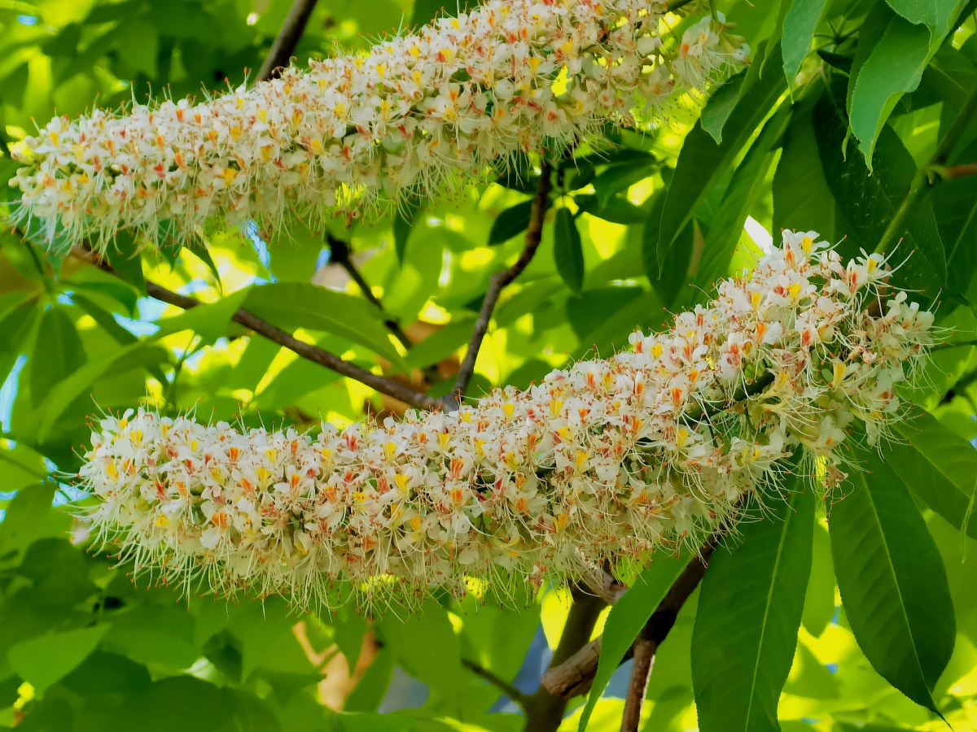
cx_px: 488
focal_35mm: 271
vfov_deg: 5.5
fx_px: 7649
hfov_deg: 7.3
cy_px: 366
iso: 64
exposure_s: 1/100
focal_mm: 28.21
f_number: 4.4
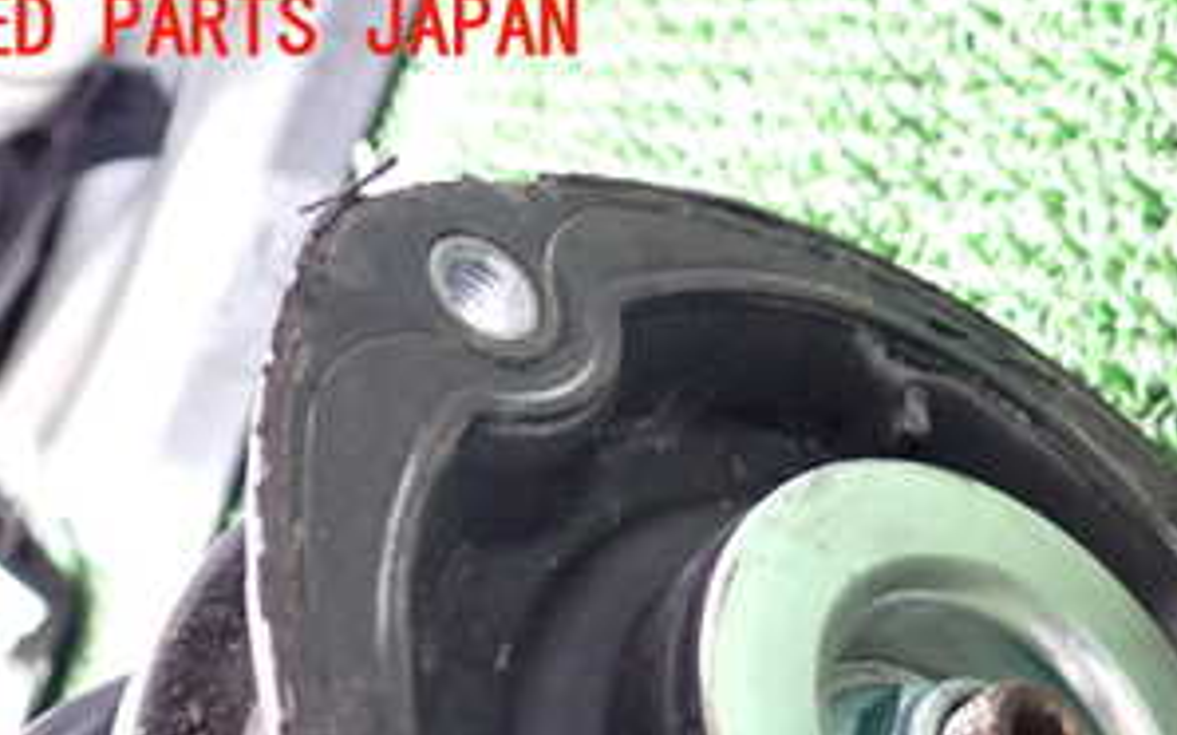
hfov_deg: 30.7
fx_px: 2052
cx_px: 1047
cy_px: 869
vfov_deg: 19.2
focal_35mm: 64
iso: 500
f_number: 2.3
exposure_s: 1/30
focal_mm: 5.4
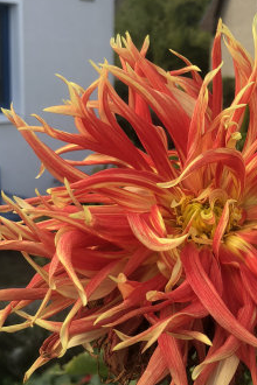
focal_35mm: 54
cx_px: 210
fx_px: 578
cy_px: 172
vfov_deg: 36.8
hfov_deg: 24.6
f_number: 1.8
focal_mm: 4
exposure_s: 1/448
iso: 20
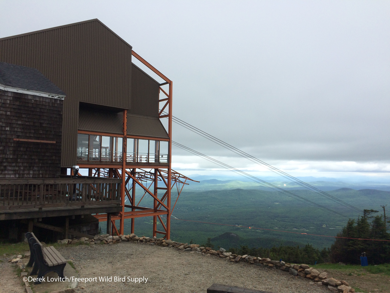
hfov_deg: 61.7
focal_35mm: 29
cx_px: 195
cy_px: 146
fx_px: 327
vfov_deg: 48.2
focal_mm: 4.15
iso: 32
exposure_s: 1/954
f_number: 2.2
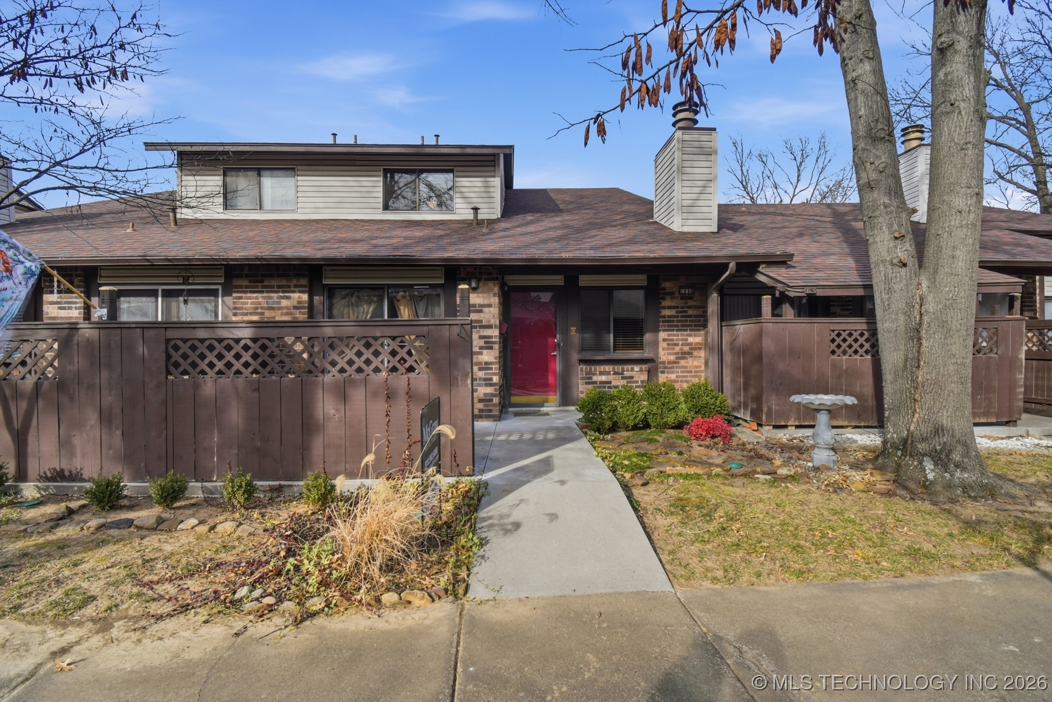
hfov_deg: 100.4
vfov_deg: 77.3
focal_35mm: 15
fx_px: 438
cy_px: 351
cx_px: 526
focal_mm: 10
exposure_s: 1/800
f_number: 13
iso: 250
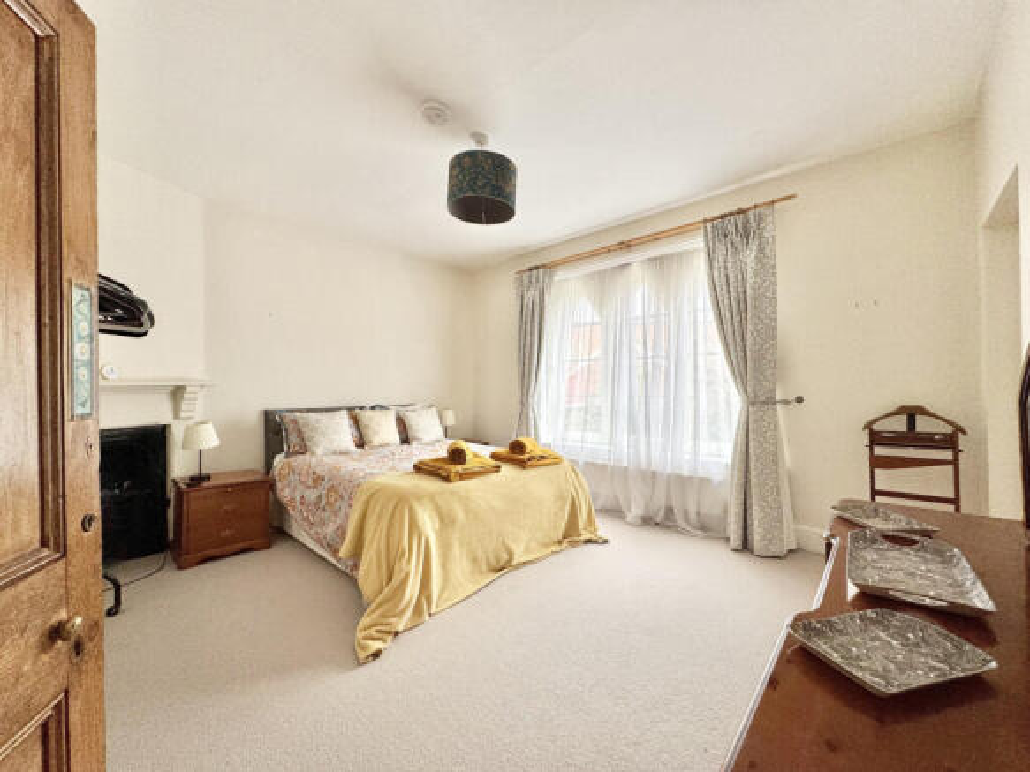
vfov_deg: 85.7
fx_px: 416
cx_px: 515
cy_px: 386
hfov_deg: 102.1
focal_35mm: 14
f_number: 2.2
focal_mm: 2.22
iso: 125
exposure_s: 1/100
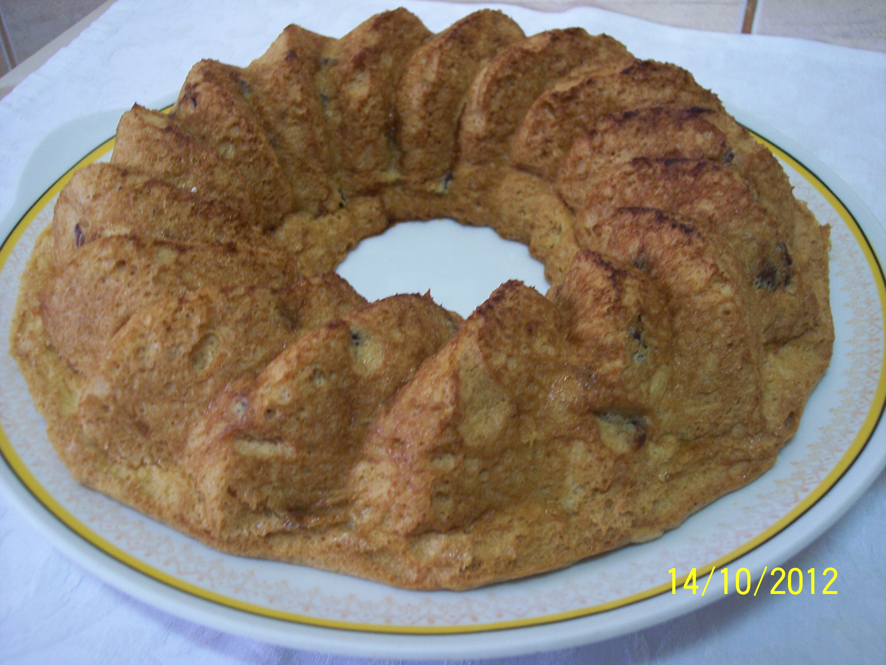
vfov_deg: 36.8
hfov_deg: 47.9
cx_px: 443
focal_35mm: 39
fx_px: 998
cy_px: 332
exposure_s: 1/15
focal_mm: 8
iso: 200
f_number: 3.4
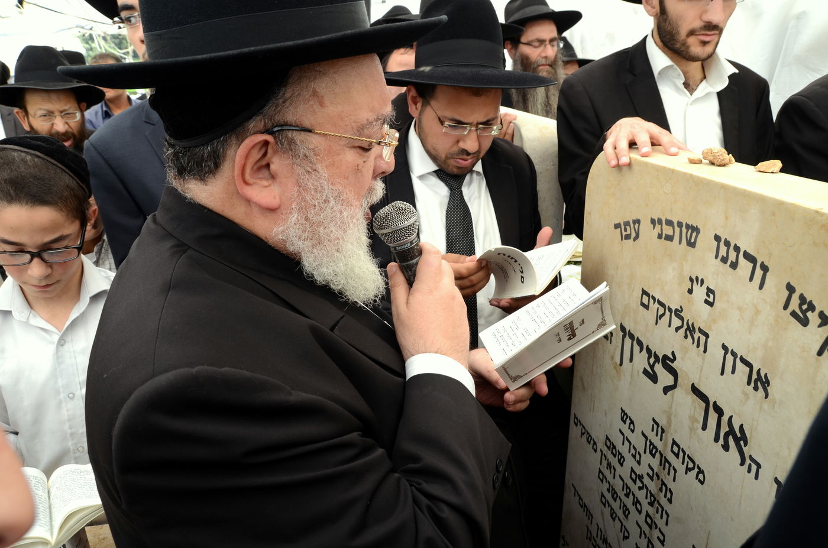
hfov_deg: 70.6
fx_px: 585
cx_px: 414
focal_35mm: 26
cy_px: 274
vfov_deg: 50.2
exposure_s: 1/125
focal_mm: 17
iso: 320
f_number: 7.1
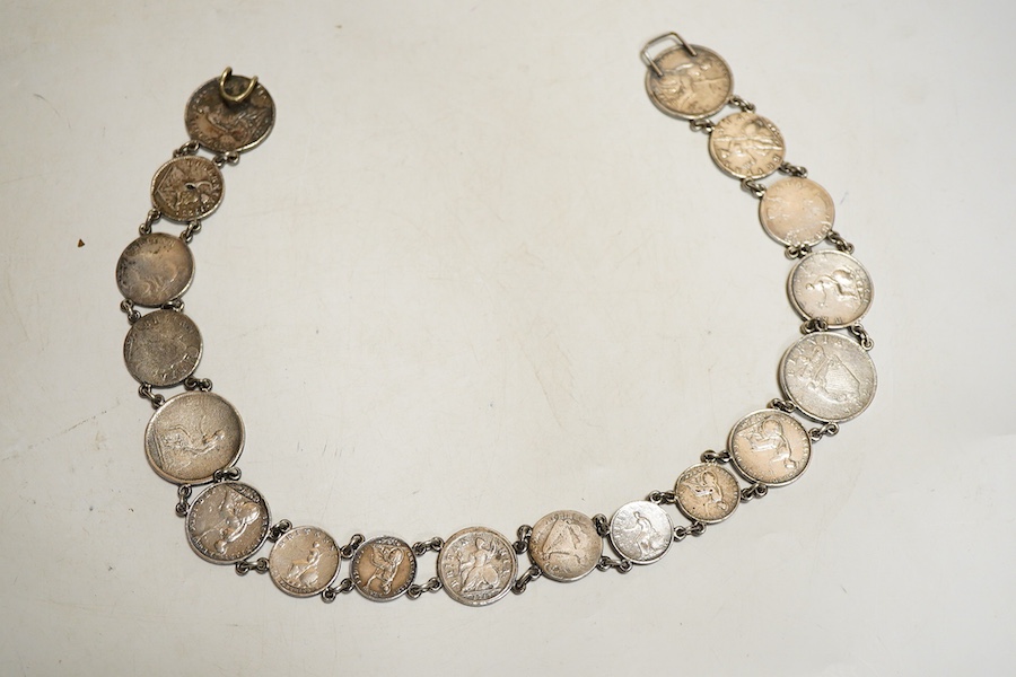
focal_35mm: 45
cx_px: 508
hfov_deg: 43.6
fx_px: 1270
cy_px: 338
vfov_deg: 29.9
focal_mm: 30
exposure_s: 1/125
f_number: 3.5
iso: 1250
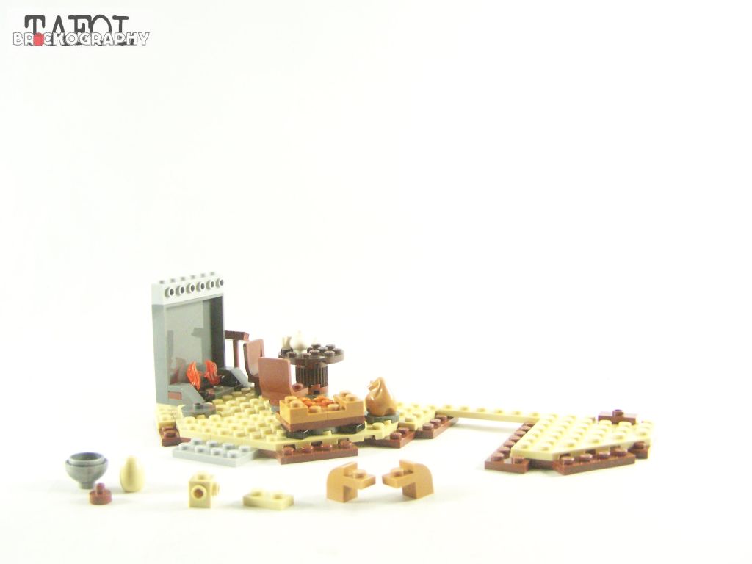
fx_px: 826
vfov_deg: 37.7
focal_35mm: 38
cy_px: 282
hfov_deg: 49.0
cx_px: 376
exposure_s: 1/60
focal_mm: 6.3
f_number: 3.2
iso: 400
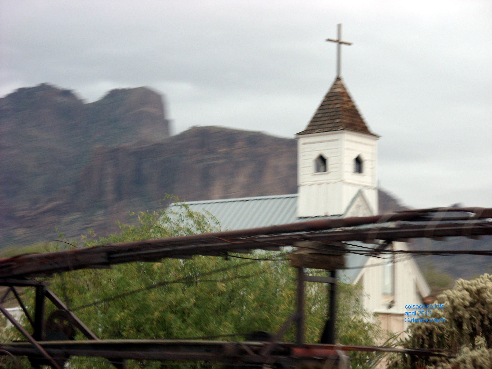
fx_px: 1620
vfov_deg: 13.0
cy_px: 184
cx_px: 246
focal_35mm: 114
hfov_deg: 17.3
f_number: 3.7
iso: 50
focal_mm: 18.9
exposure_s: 1/91
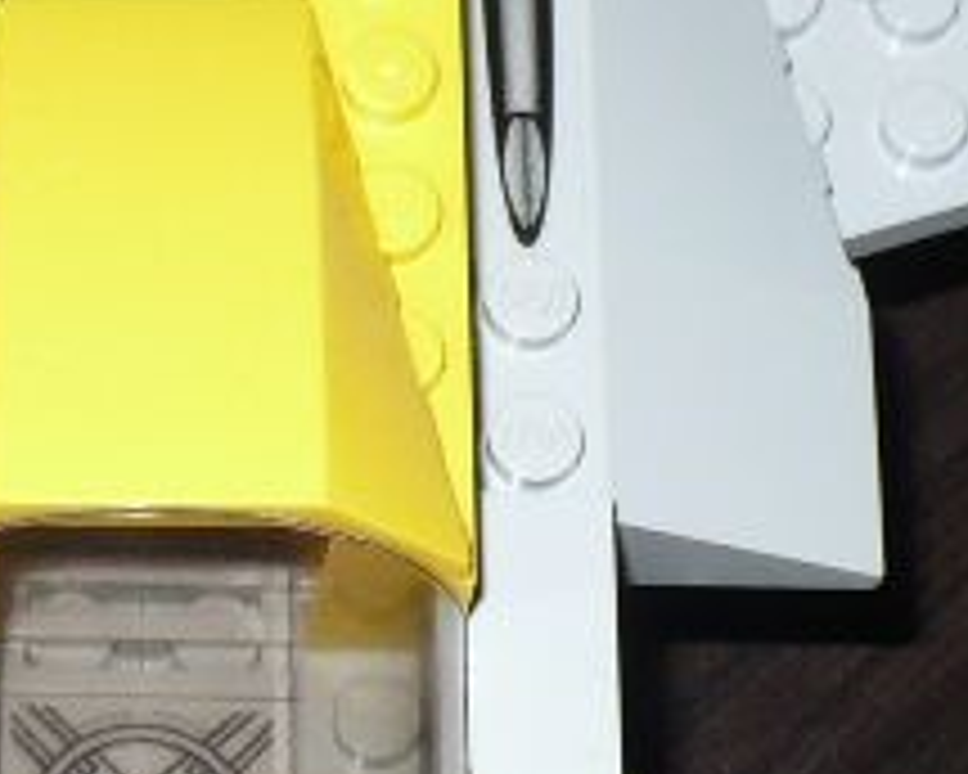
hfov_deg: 11.1
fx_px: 4928
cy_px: 482
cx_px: 9
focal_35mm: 172
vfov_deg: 9.0
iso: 100
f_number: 2.8
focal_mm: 6.1
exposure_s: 1/30
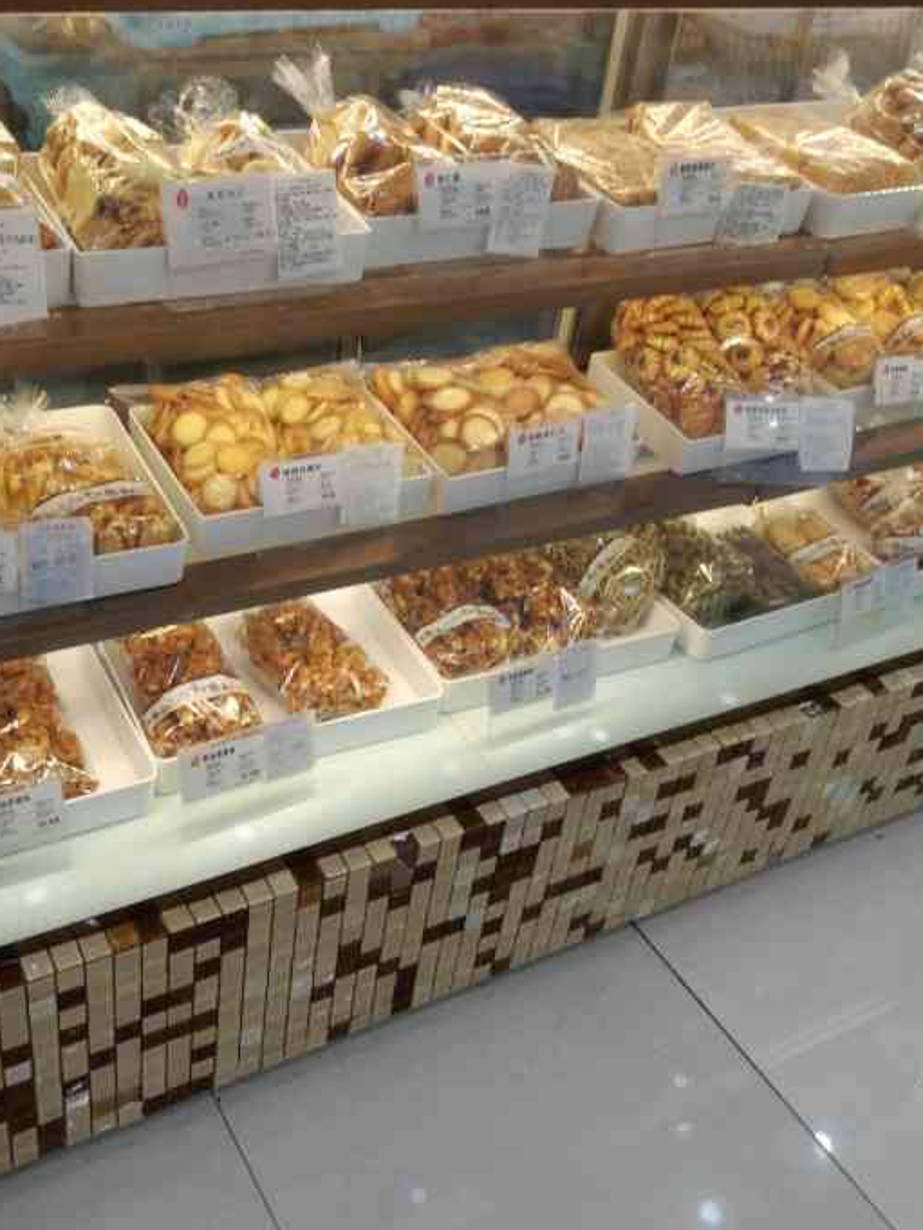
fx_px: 1315
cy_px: 543
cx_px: 390
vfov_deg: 50.0
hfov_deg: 38.6
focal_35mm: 37
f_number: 2.2
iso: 100
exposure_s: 1/50
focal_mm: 3.84
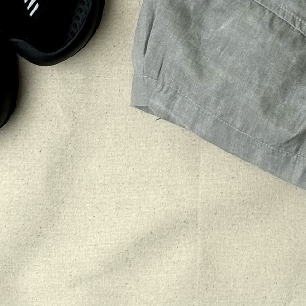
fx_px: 1580
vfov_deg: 10.6
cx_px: 422
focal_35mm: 158
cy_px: -169
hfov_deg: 10.8
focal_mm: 6.76
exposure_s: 1/1167
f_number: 1.78
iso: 64
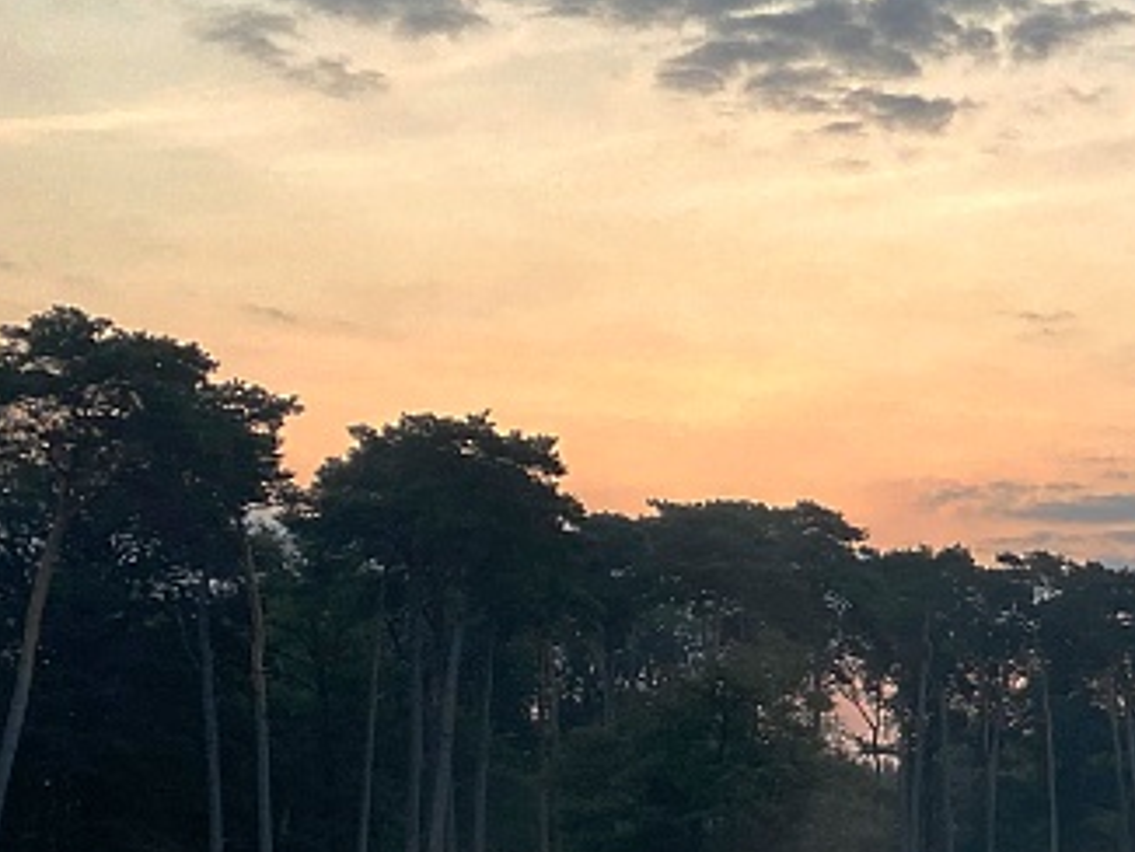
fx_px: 2624
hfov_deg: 20.8
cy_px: 754
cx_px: 1704
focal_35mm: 80
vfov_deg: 18.2
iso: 50
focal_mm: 4.25
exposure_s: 1/122
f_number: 1.8
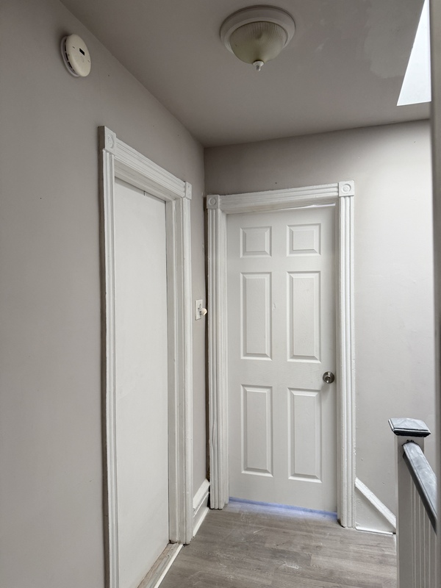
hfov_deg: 56.8
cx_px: 220
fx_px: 408
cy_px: 294
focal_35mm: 24
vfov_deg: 71.6
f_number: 1.78
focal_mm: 6.76
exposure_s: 1/120
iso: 200
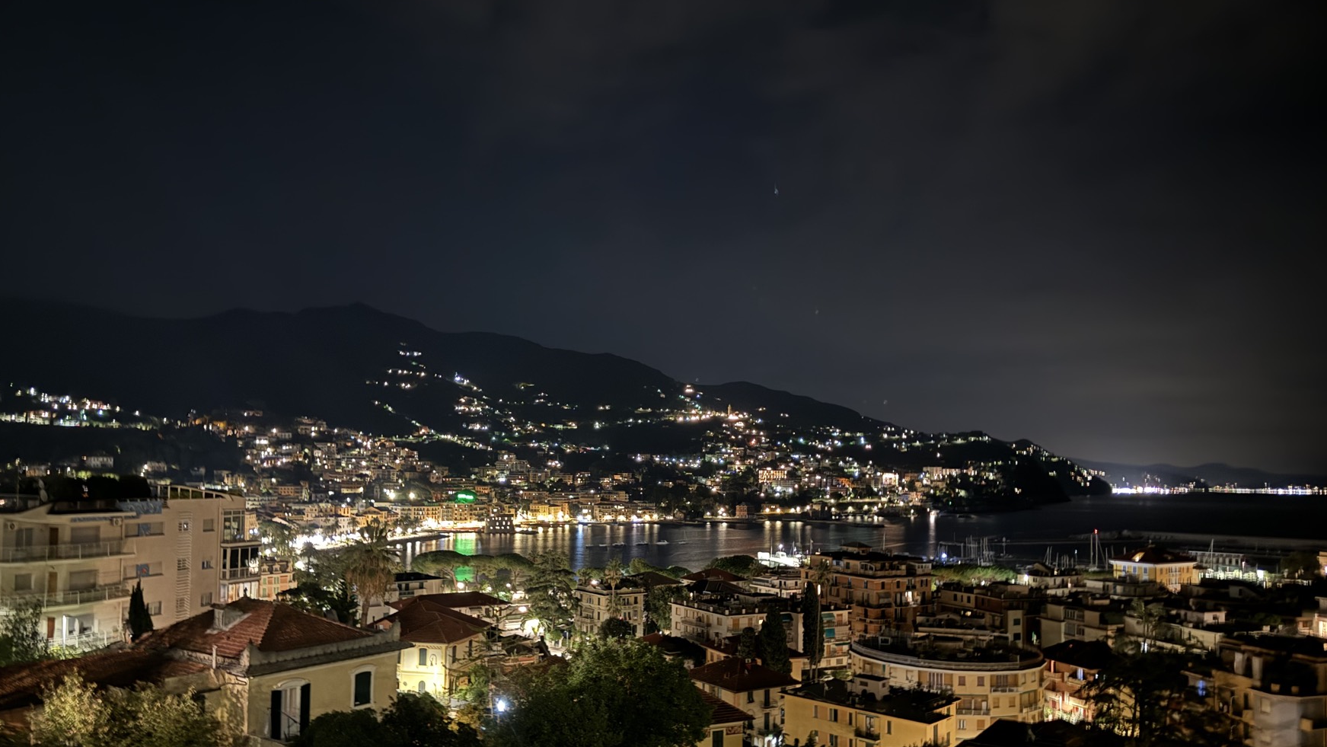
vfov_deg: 42.7
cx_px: 643
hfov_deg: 69.8
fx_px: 950
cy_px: 445
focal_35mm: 27
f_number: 1.78
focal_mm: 6.86
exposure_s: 1/2
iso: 2000
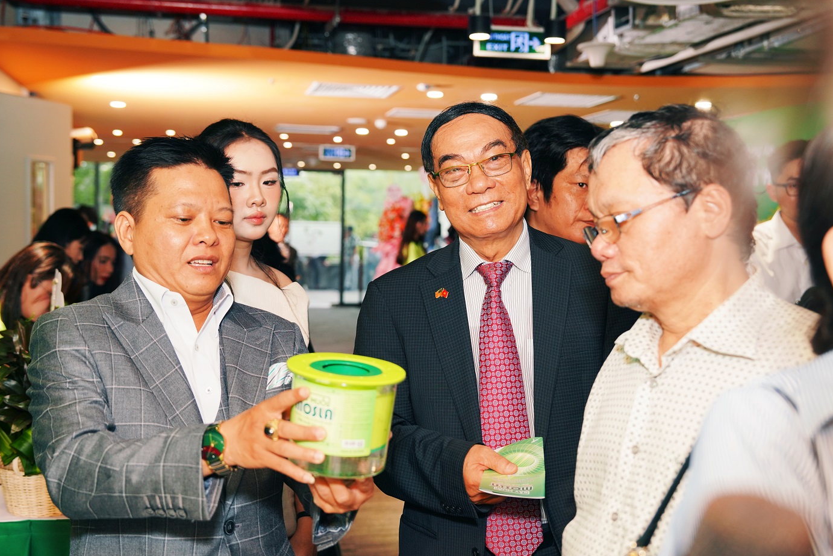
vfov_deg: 29.3
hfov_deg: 42.7
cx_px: 412
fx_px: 1065
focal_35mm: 46
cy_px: 260
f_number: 3.5
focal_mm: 40
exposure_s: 1/200
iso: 500
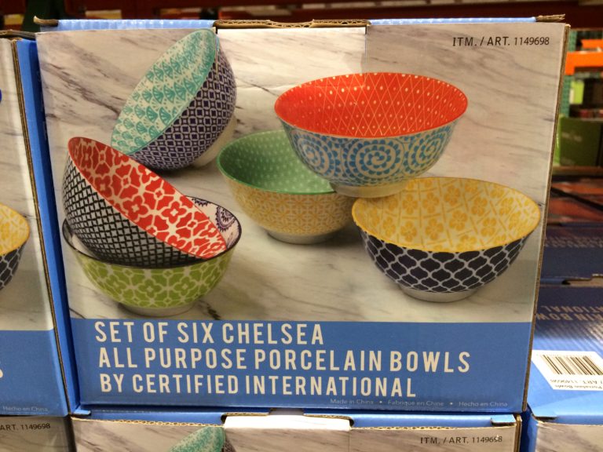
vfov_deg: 48.2
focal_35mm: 29
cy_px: 226
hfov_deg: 61.7
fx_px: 505
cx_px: 302
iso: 160
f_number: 2.2
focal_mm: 4.15
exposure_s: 1/30
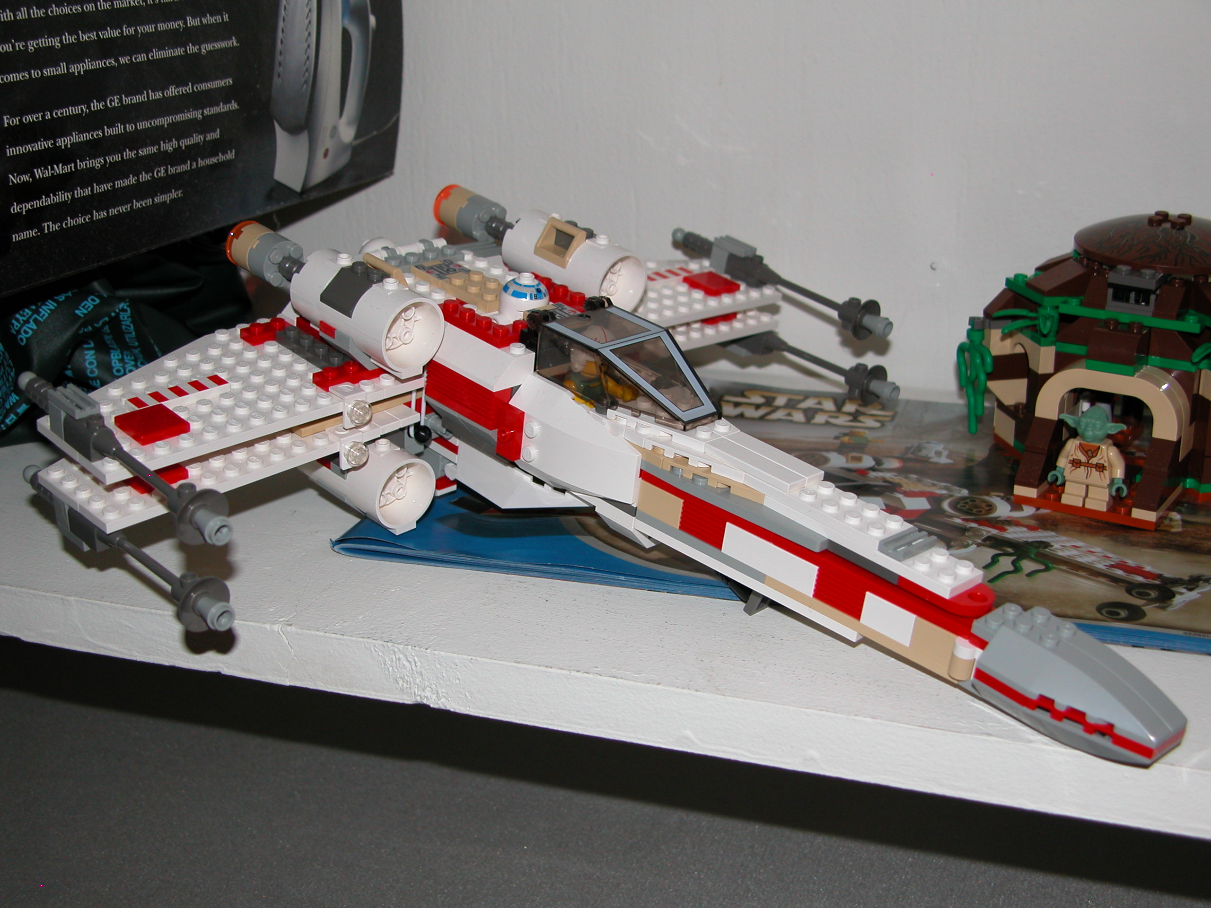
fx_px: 1714
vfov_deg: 29.7
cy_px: 454
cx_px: 606
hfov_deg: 38.9
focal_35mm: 49
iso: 100
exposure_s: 1/60
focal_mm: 12.7
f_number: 3
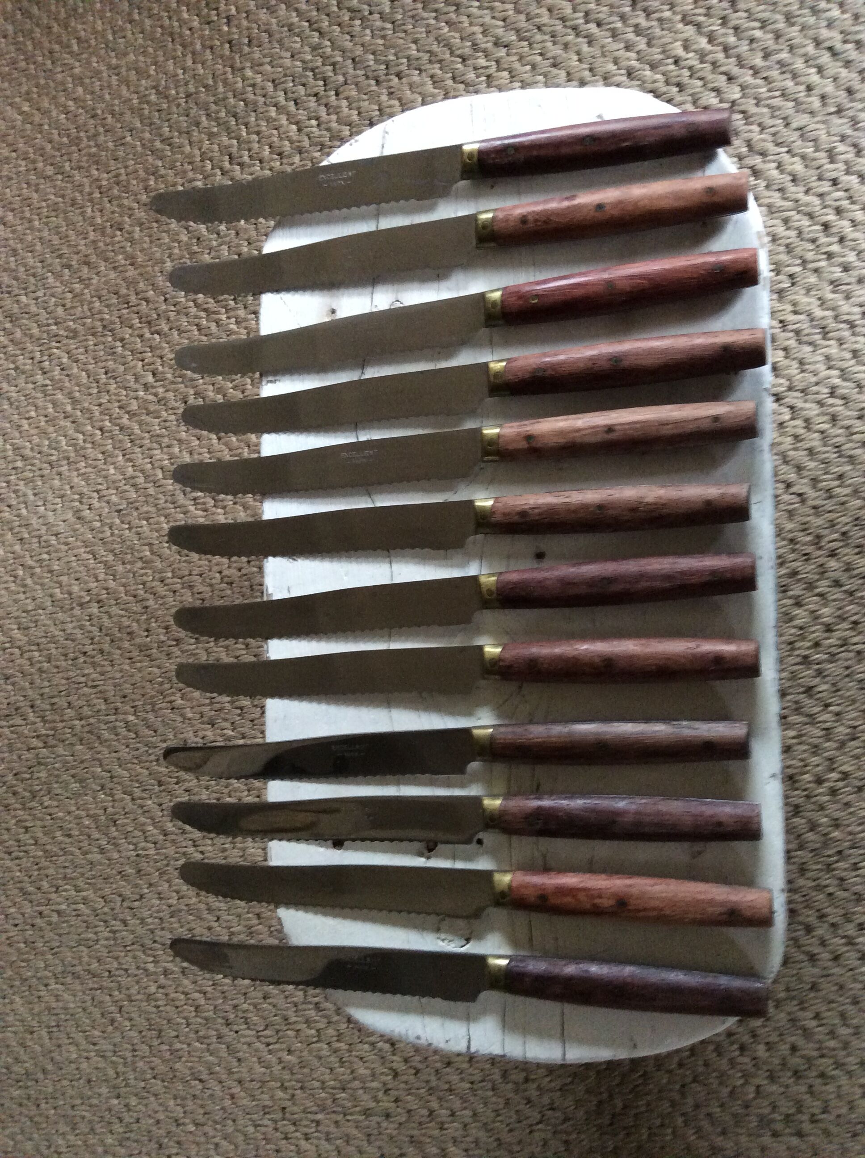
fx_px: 1069
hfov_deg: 44.1
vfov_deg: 56.9
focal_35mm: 32
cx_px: 432
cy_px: 579
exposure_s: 1/25
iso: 250
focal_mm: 3.3
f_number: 2.4
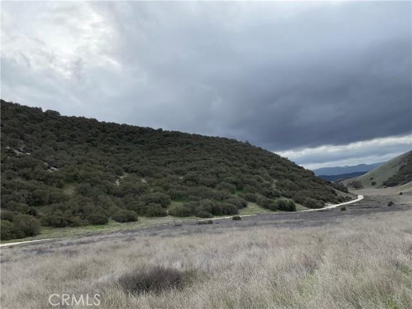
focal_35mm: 29
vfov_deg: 48.2
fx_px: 345
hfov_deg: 61.7
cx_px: 206
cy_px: 154
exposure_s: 1/1168
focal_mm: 3
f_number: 1.8
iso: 16
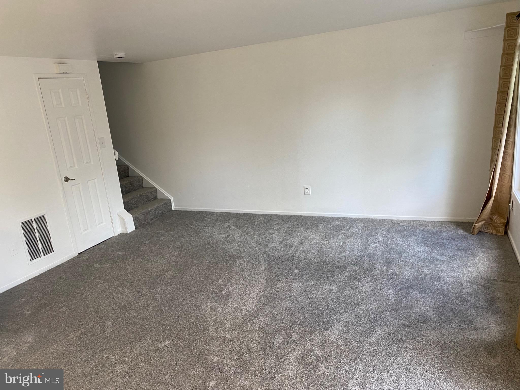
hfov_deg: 67.3
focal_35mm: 26
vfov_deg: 53.1
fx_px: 391
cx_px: 260
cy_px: 195
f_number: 1.8
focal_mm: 4.25
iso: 80
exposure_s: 1/60
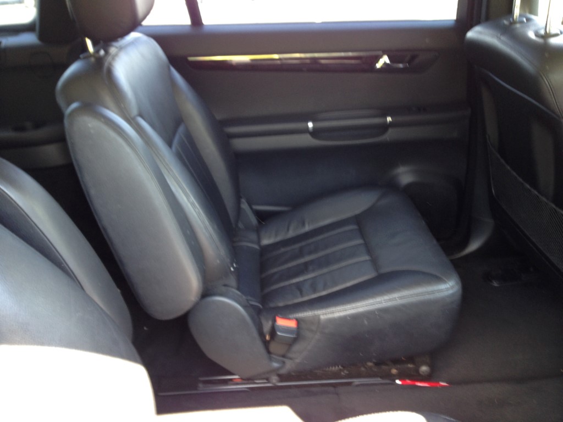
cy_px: 211
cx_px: 282
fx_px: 537
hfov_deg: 55.4
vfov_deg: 42.9
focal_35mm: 33
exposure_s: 1/20
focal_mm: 4.12
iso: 64
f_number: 2.4
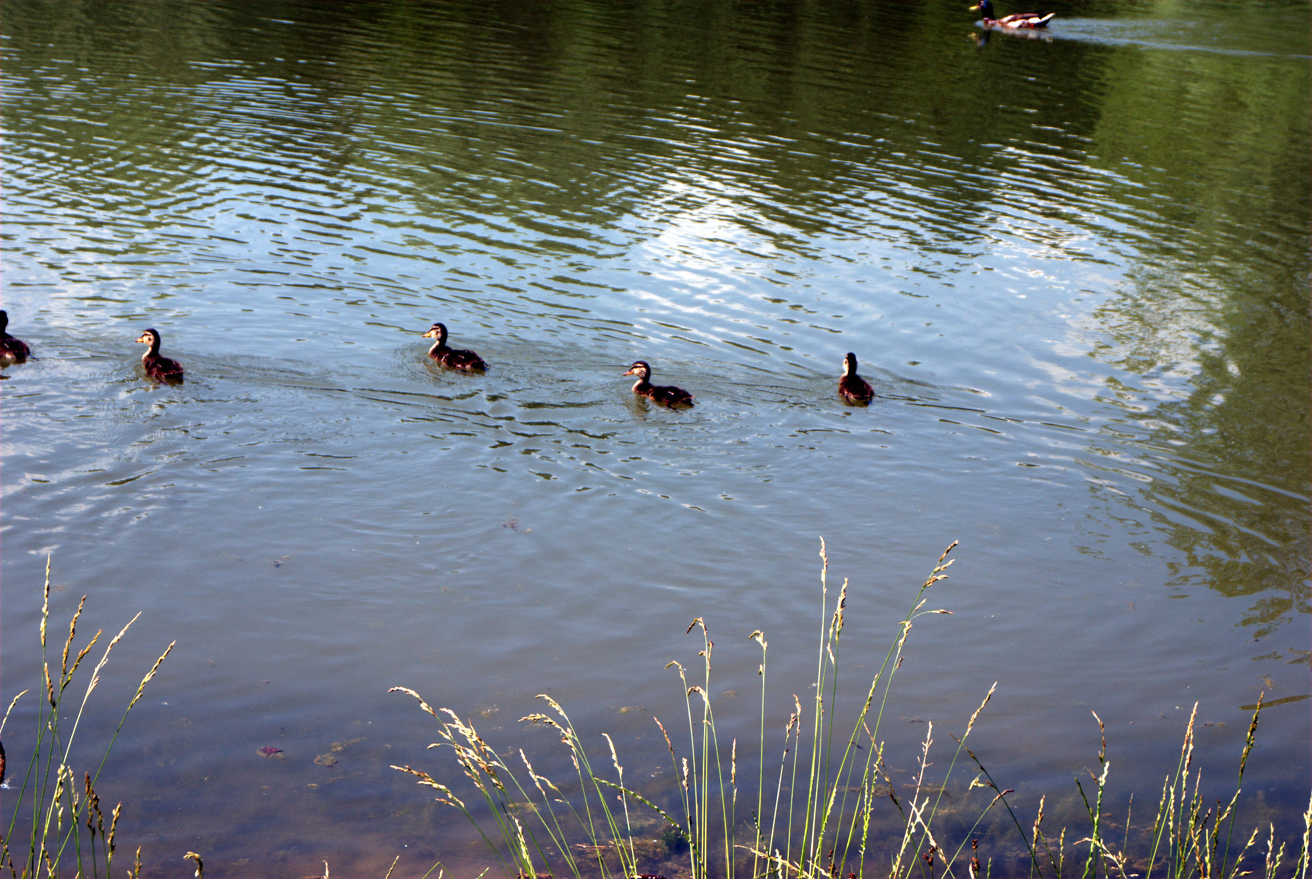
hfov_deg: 27.0
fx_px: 2737
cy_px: 440
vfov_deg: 18.2
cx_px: 656
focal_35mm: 75
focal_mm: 50
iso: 100
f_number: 7.1
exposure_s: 1/200
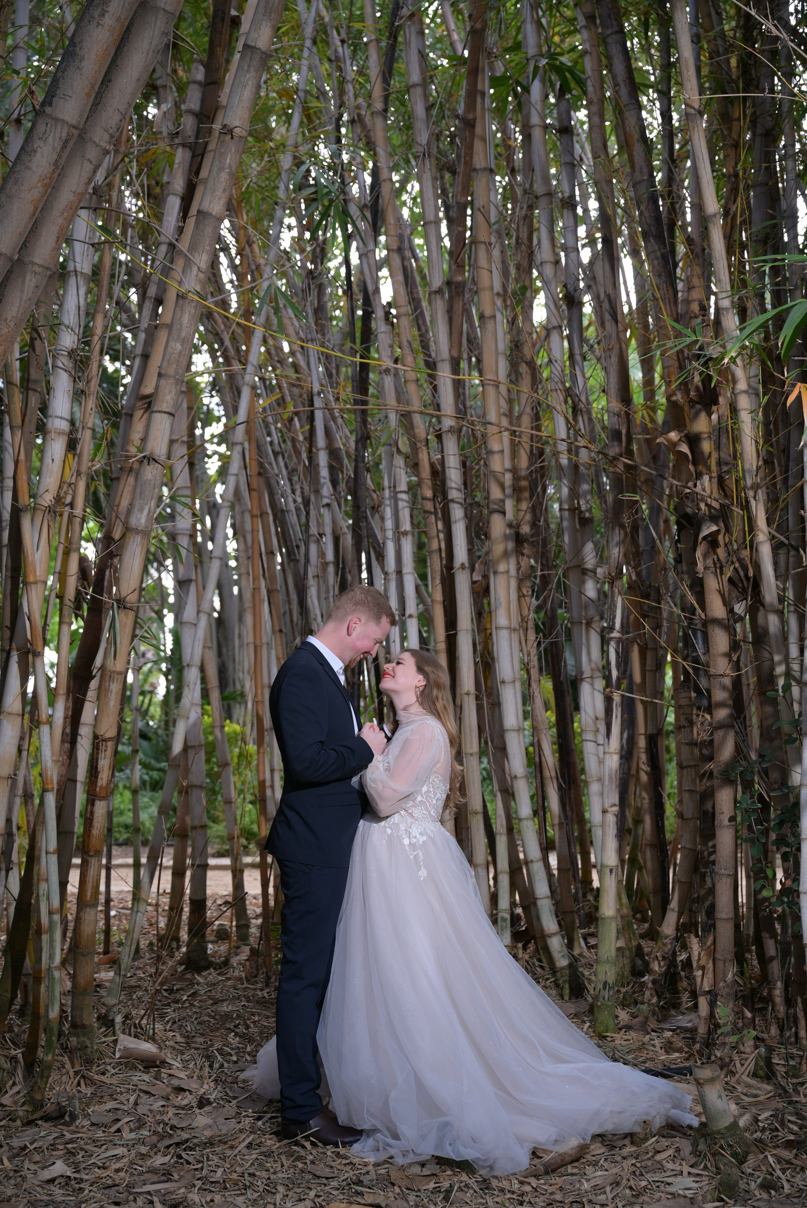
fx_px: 1377
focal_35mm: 41
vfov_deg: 47.4
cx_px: 404
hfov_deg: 32.7
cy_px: 604
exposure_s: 1/160
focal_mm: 41
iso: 250
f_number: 3.5
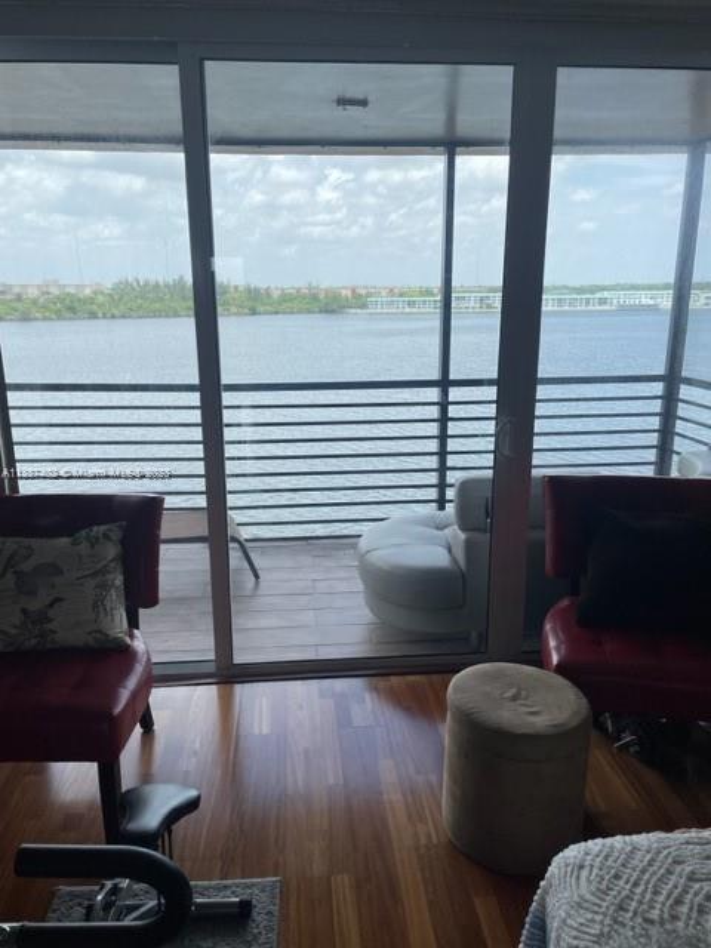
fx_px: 712
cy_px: 474
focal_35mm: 26
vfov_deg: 67.3
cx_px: 356
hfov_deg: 53.1
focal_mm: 4.2
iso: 32
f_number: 1.6
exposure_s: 1/1082
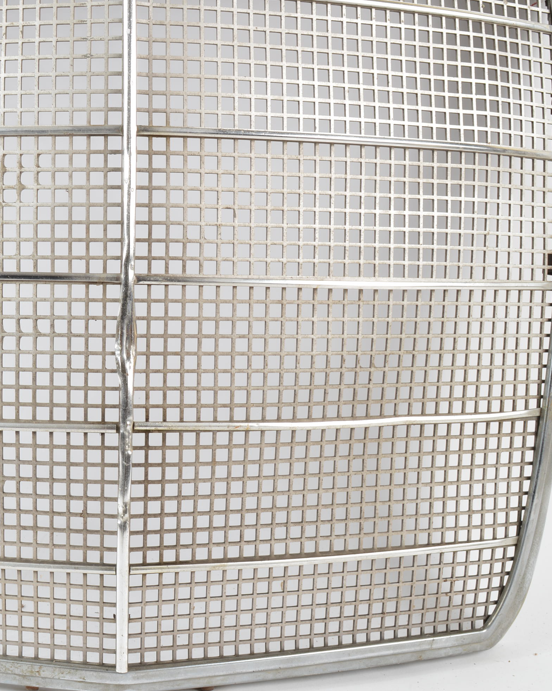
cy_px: 348
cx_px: 119
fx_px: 1097
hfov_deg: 27.7
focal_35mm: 54
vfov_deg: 34.9
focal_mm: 25
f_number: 11
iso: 100
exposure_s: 1/100
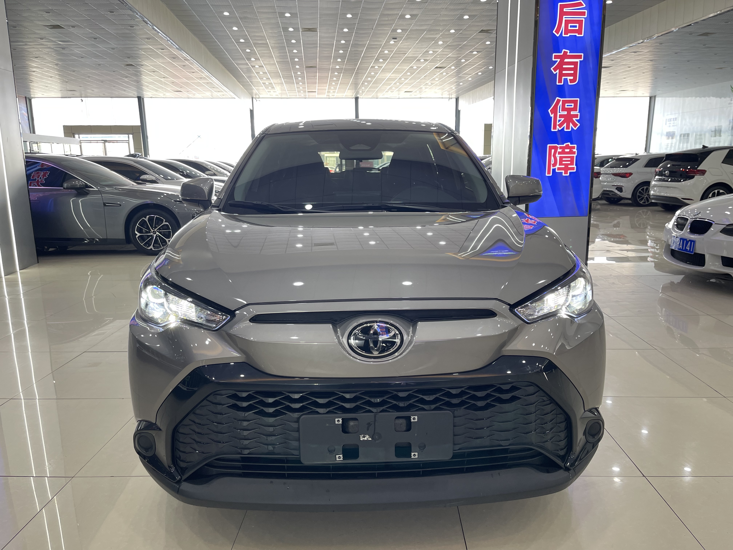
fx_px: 529
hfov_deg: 69.4
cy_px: 275
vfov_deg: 54.9
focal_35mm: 25
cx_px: 366
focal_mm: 5.1
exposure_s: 1/100
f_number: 1.6
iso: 100
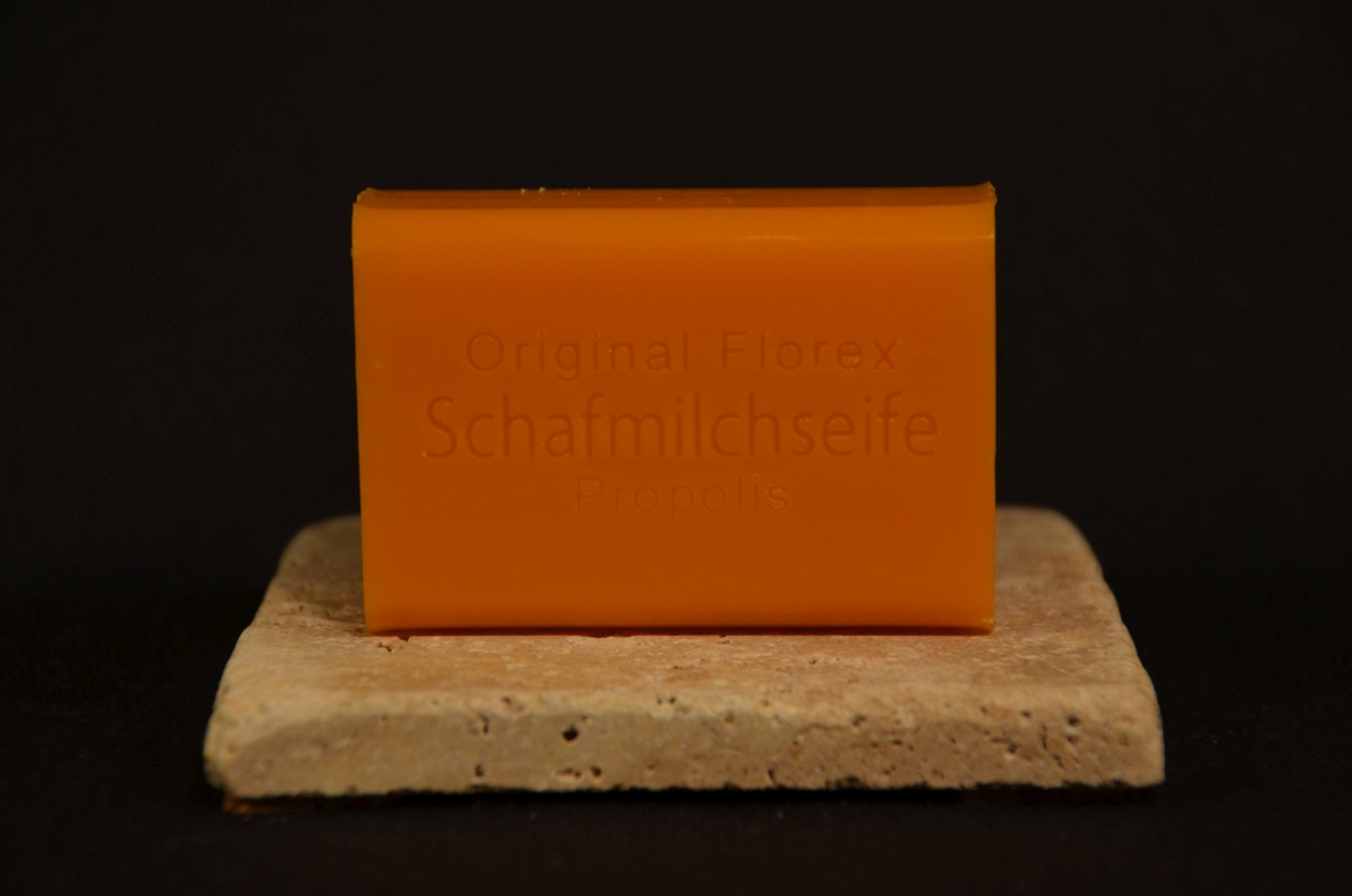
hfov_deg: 16.1
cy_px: 448
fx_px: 4779
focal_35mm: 128
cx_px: 676
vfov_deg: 10.7
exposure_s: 1/320
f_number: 5.6
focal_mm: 85
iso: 400
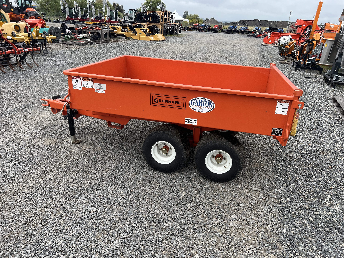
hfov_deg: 67.3
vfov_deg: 53.1
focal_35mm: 26
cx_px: 172
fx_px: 258
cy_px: 129
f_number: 1.5
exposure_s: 1/982
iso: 50
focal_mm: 5.7
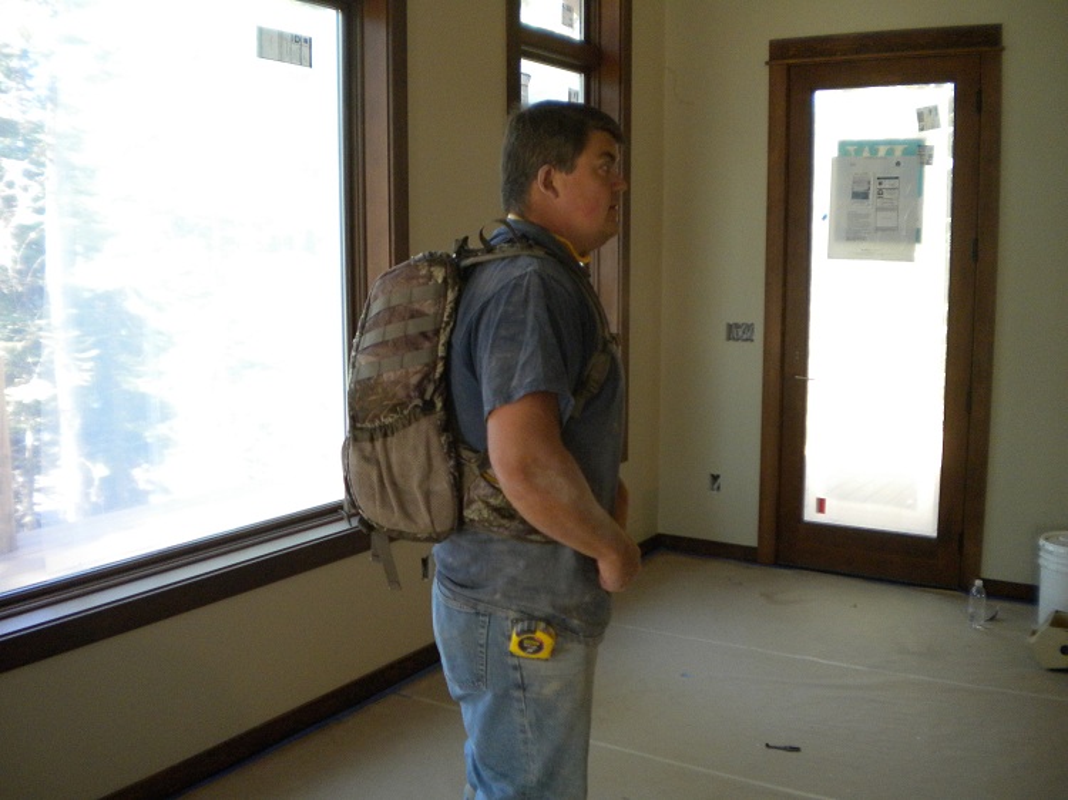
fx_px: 1080
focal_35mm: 35
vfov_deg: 40.7
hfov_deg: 52.6
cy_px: 400
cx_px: 534
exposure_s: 1/62.4
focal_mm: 6.3
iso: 299
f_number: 3.1
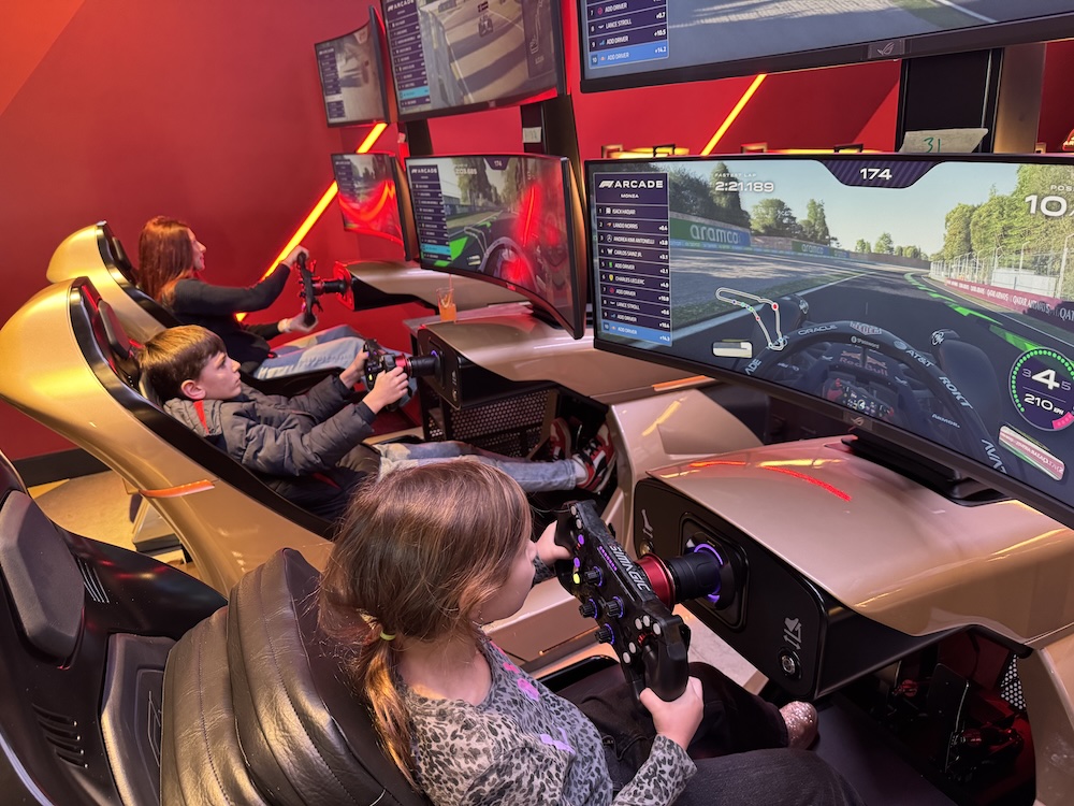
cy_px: 403
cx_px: 537
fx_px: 745
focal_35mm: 24
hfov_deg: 71.6
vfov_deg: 56.8
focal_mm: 6.76
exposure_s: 1/60
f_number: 1.78
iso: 500
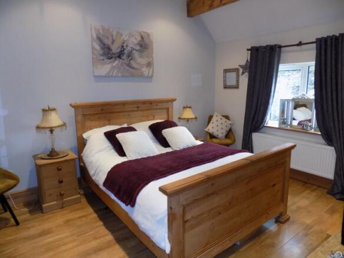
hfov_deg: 73.9
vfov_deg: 58.9
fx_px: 229
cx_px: 172
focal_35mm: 23
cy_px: 129
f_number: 3.1
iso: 320
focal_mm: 4
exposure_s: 1/30
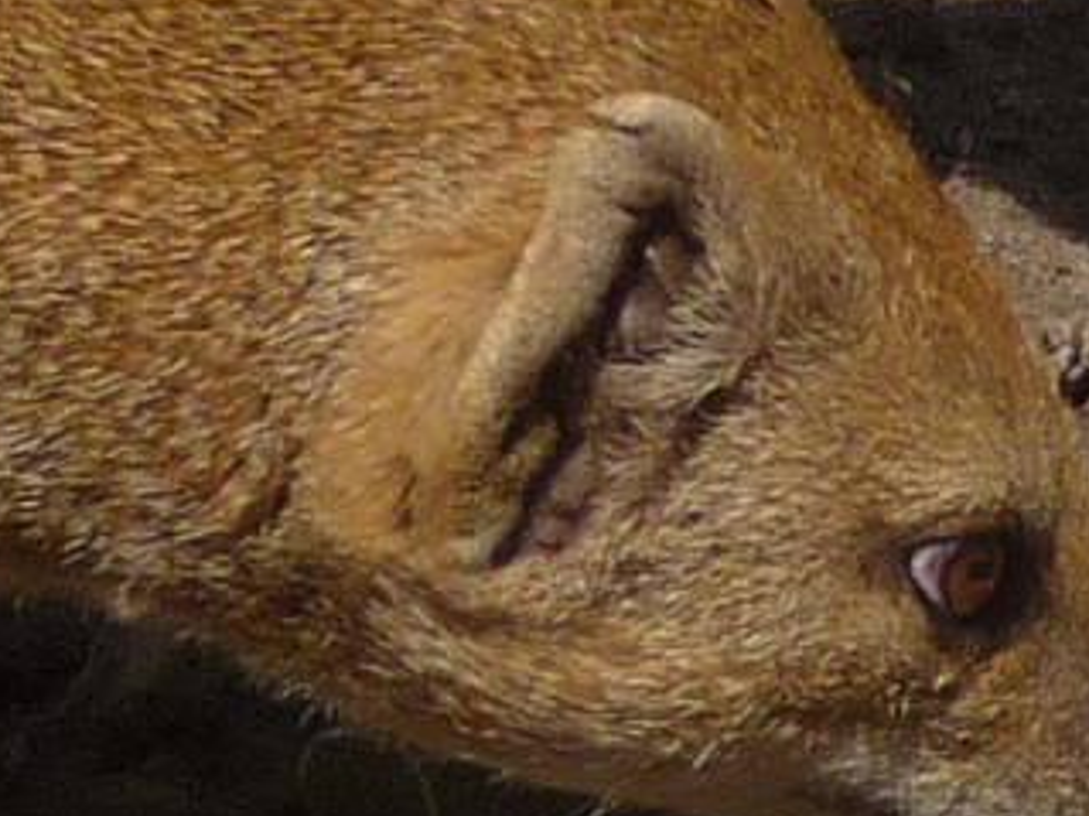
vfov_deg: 1.4
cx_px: 502
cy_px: -611
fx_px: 33963
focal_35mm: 1080
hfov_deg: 1.8
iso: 100
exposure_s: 1/500
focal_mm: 21.8
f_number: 4.7
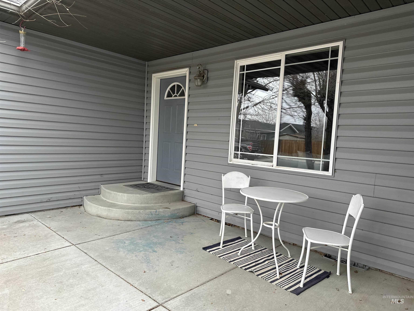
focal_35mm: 24
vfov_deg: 56.8
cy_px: 156
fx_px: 287
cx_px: 207
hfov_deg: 71.6
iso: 160
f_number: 1.78
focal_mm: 6.86
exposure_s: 1/121
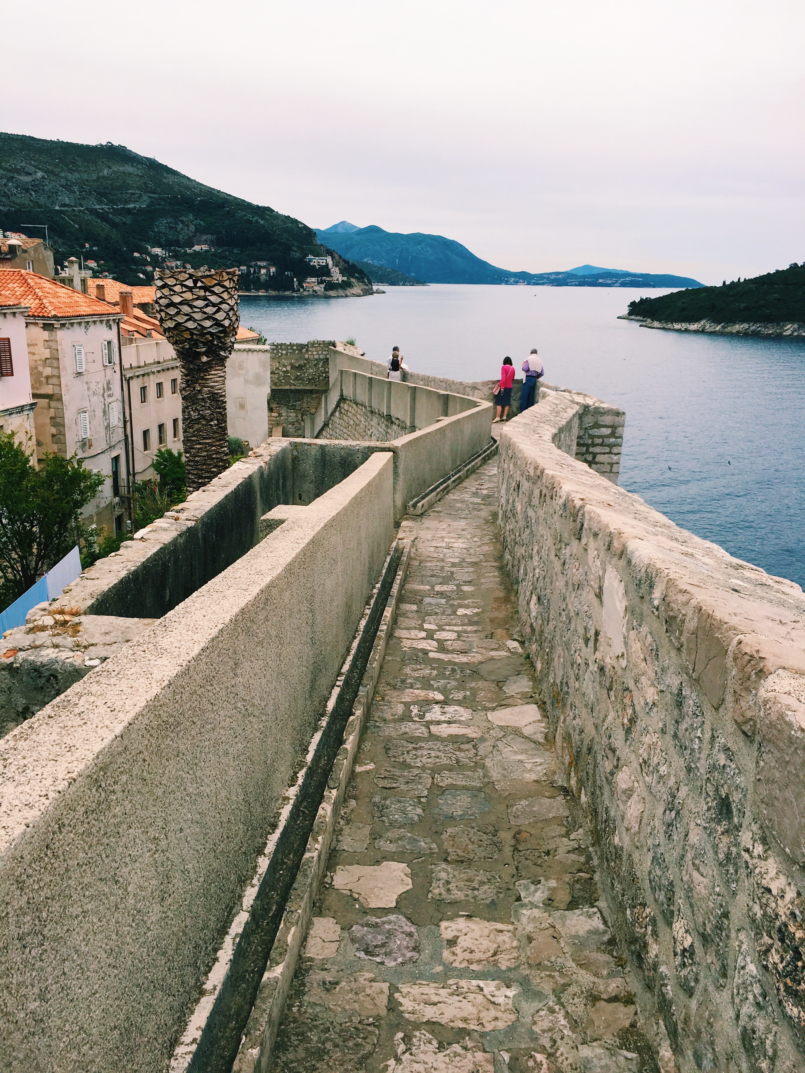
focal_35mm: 29
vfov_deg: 61.7
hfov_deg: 48.2
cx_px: 402
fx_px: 899
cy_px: 536
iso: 25
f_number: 2.2
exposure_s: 1/455
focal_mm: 4.15
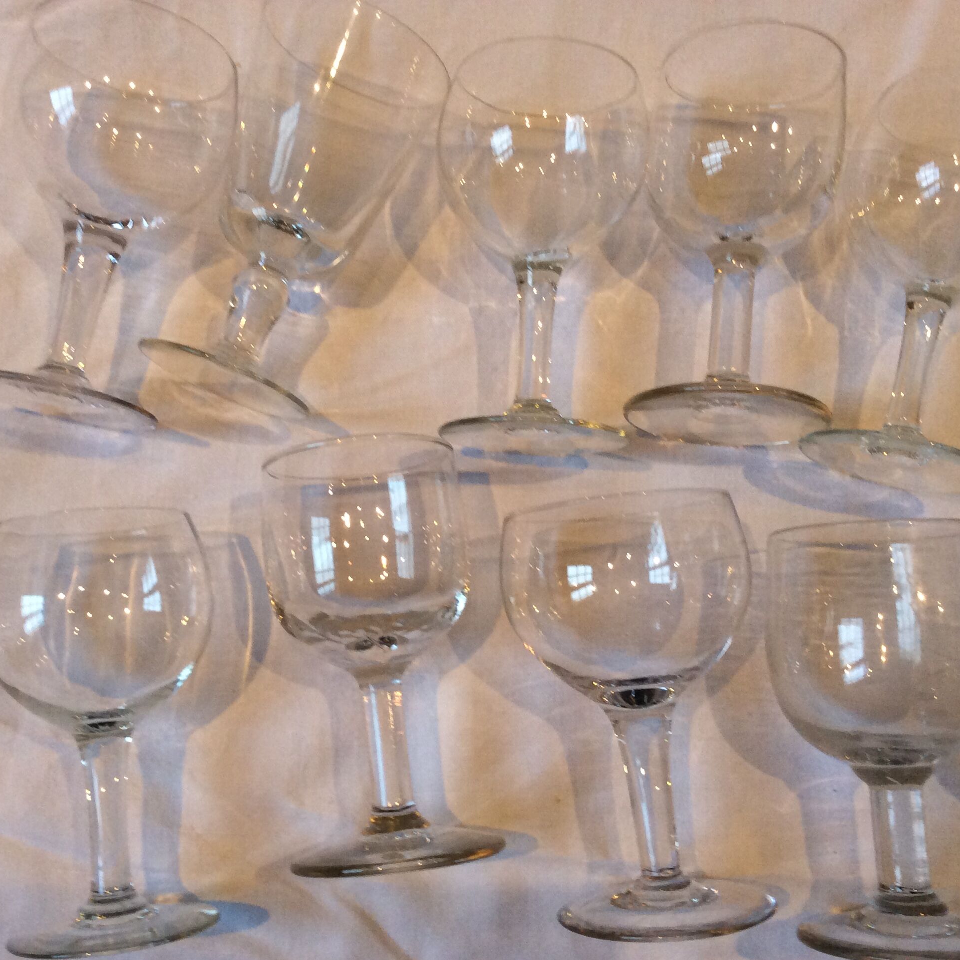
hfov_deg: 43.7
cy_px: 480
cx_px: 403
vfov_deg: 43.9
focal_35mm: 38
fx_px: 1192
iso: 80
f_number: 2.4
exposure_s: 1/25
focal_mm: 3.3
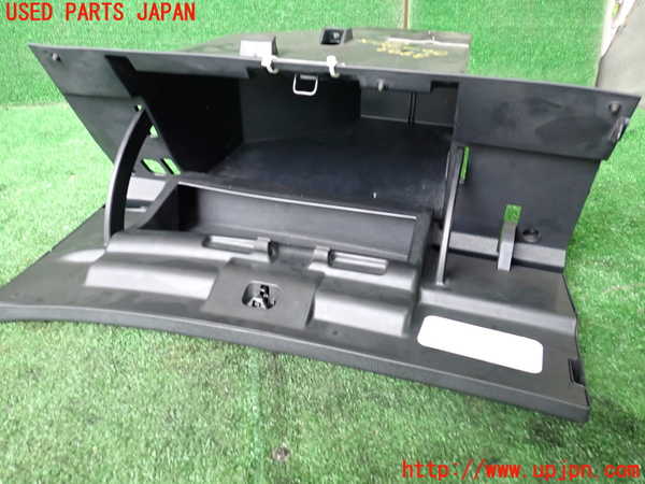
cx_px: 322
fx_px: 559
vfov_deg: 46.8
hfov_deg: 60.0
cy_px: 242
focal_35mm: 30
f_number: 2.3
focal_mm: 5.4
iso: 500
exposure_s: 1/30
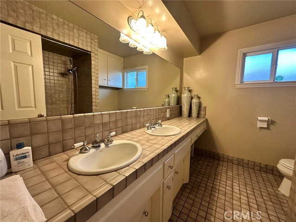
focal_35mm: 14
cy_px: 111
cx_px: 148
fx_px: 120
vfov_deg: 85.7
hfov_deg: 102.1
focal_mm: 2.22
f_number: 2.2
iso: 320
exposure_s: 1/60
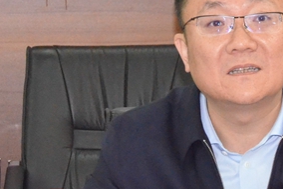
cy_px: 110
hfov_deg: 14.4
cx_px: 239
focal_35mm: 142
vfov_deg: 9.6
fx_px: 1116
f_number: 8
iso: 5000
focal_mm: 42
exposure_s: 1/60
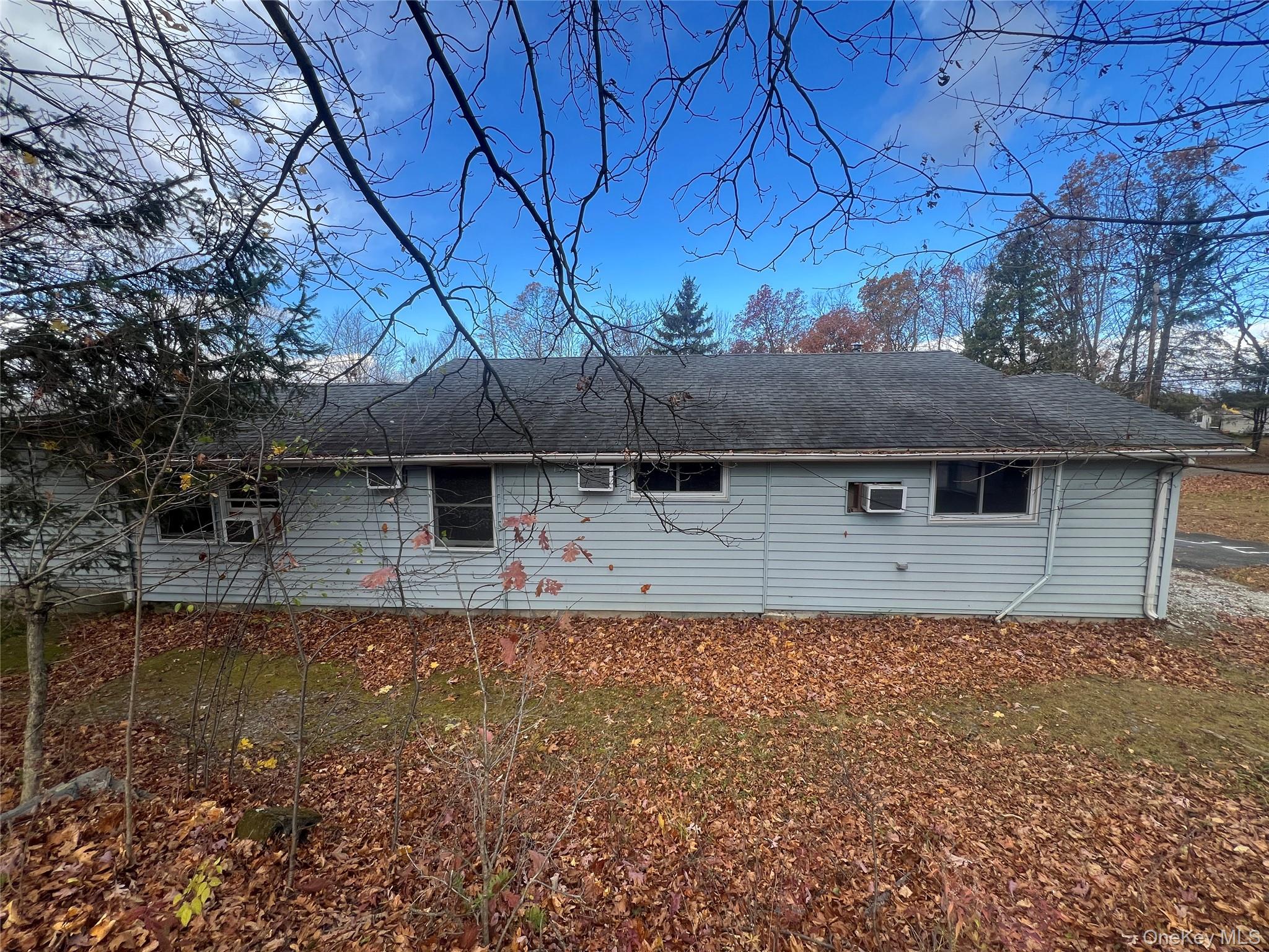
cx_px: 634
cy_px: 476
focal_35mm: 13
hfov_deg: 106.2
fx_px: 477
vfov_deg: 89.9
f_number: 1.8
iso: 32
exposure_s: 1/418
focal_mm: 1.57
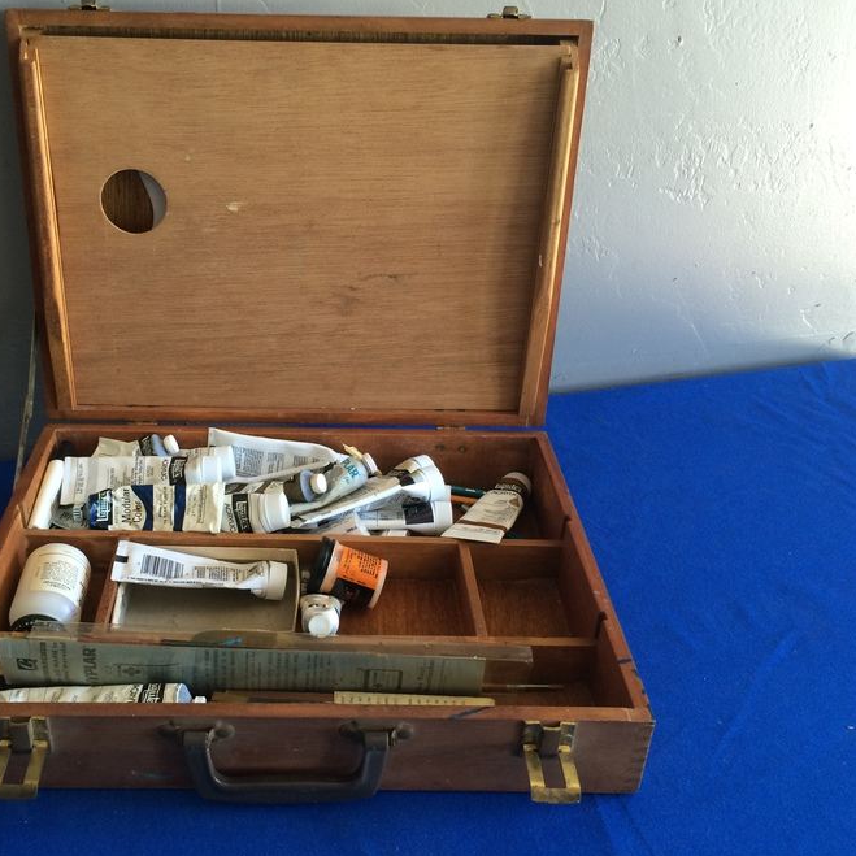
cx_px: 322
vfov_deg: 47.2
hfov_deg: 46.8
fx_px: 979
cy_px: 425
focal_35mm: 35
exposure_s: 1/30
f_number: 2.2
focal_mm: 4.15
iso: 80
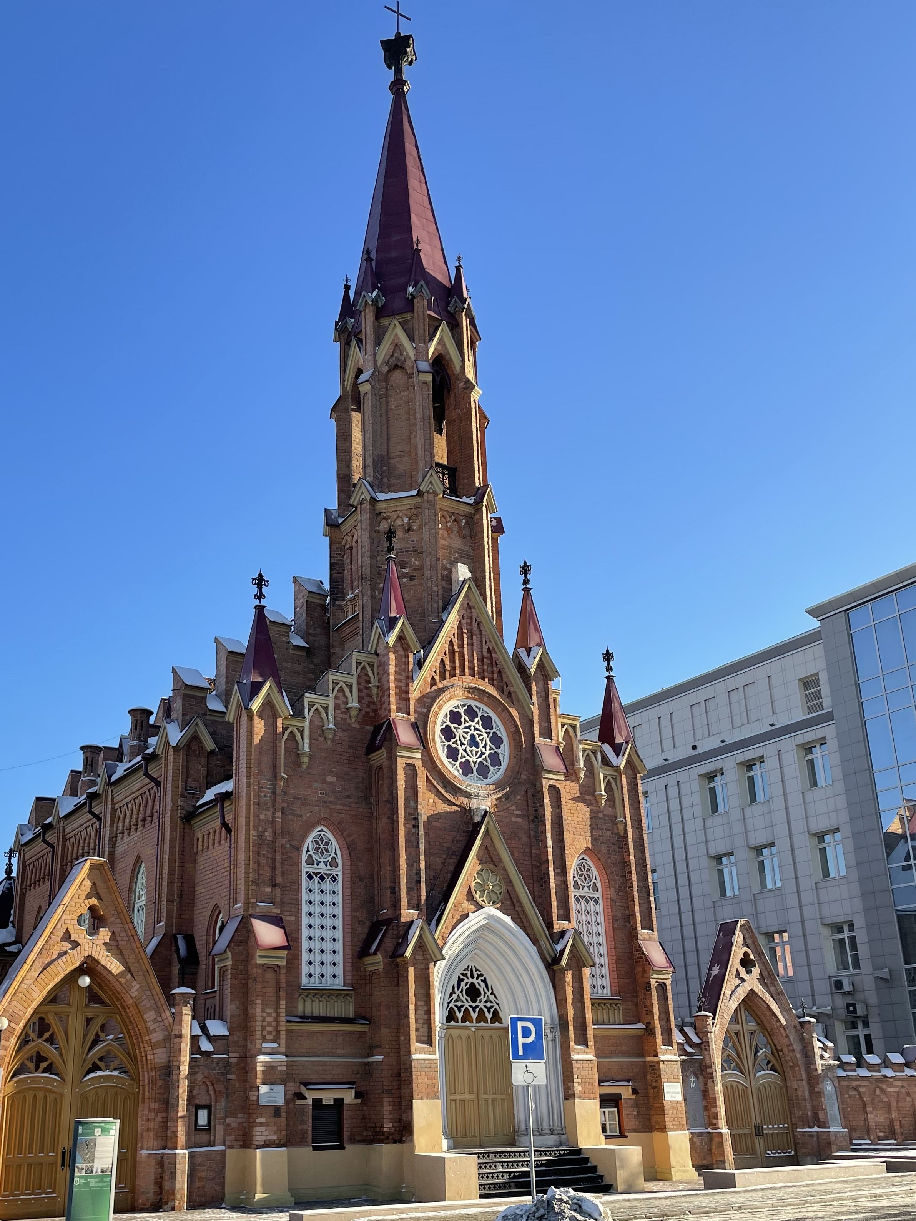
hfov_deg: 42.7
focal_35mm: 33
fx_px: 1164
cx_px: 363
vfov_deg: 55.0
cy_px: 722
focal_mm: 4.2
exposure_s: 1/1490
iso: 32
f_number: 1.6
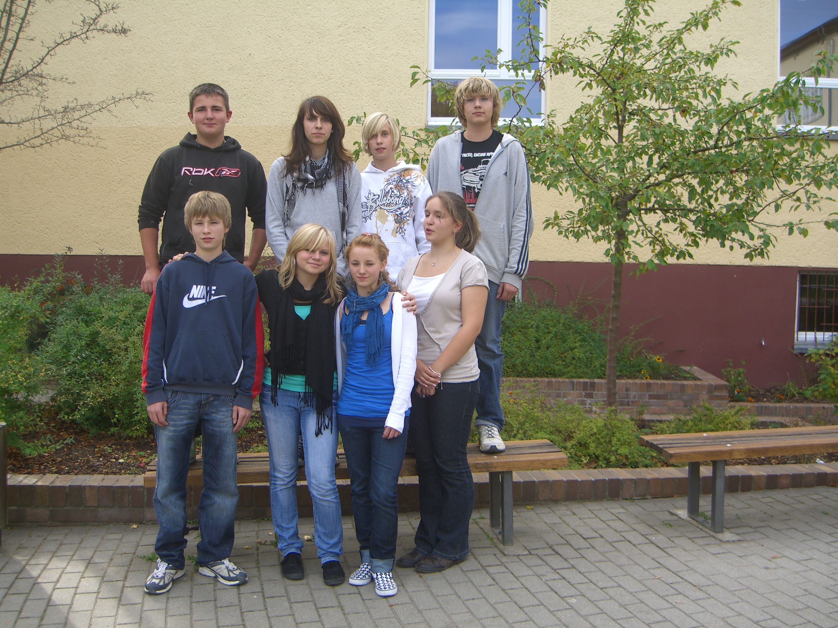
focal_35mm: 38
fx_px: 920
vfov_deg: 37.7
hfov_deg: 49.0
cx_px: 419
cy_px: 314
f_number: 2.8
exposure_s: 1/200
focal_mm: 7.9
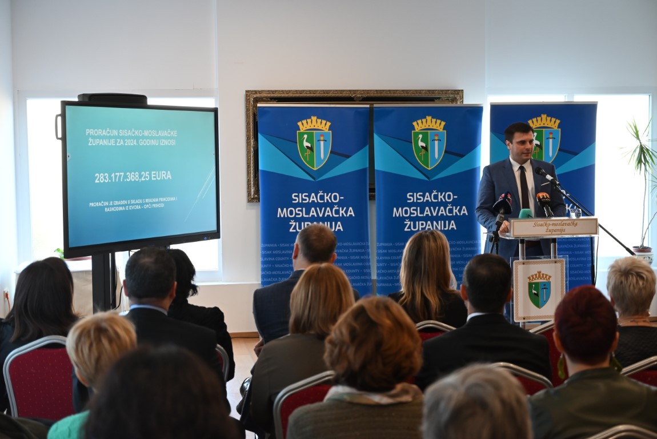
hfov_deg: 36.9
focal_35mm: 54
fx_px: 986
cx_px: 328
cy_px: 220
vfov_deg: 25.1
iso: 1250
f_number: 4
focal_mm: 54
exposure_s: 1/125
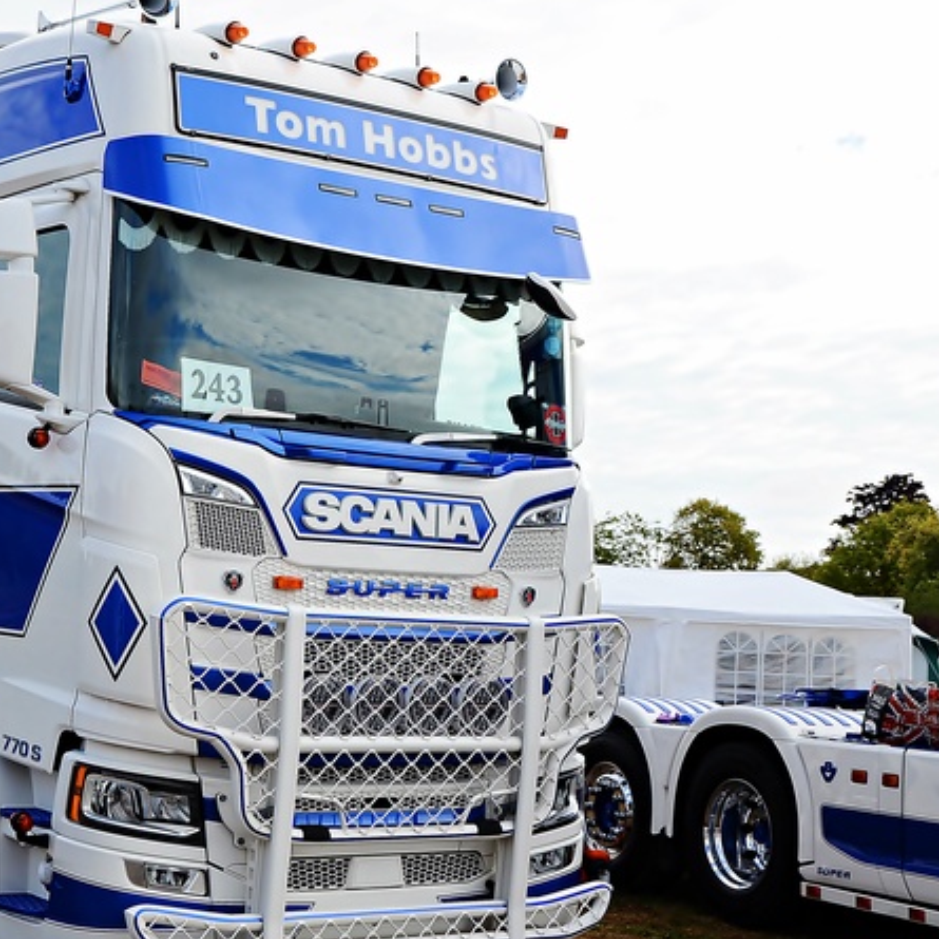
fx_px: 1895
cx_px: 236
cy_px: 485
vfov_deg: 27.8
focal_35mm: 62
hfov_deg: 27.4
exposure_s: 1/640
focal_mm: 27
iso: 250
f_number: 5.6
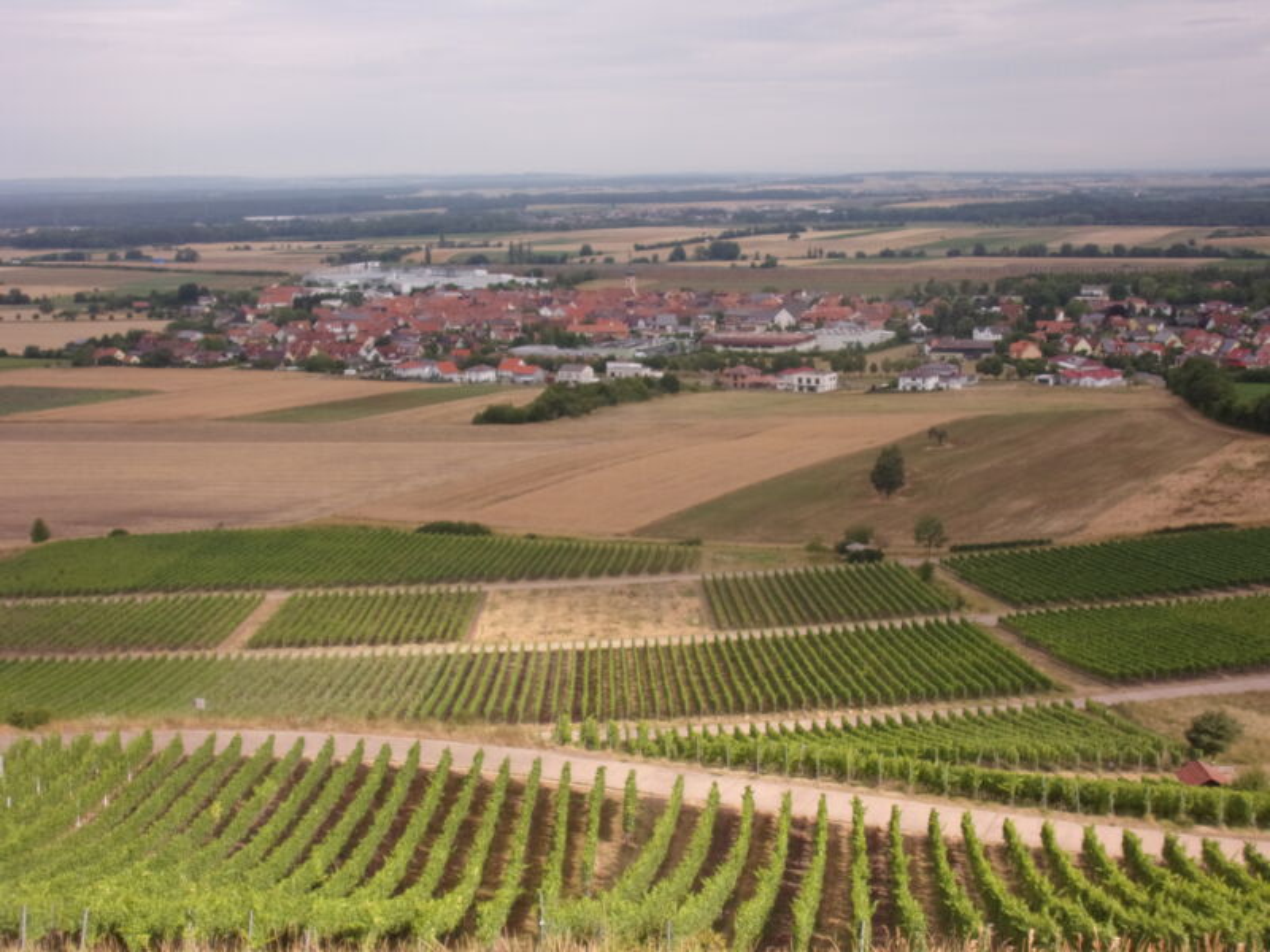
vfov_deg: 31.5
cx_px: 635
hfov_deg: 41.2
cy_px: 476
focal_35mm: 46
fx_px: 1688
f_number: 4.1
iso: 80
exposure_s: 1/300
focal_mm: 8.3
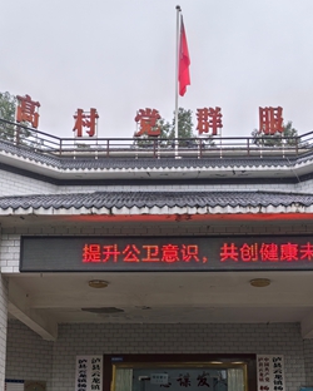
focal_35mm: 54
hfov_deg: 28.1
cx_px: 160
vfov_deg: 33.9
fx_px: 625
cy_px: 300
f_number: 1.9
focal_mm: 5.52
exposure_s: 1/245
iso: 50
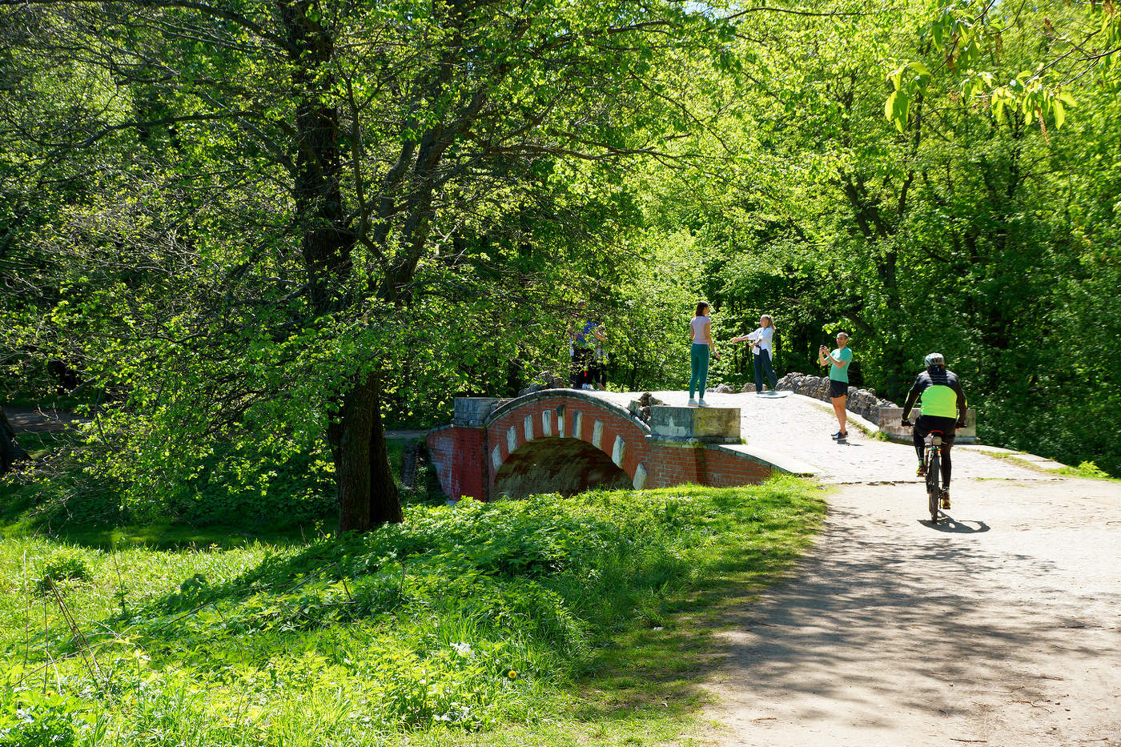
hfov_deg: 37.9
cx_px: 560
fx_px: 1634
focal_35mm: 52
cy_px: 374
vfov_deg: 25.7
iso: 100
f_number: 8
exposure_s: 1/125
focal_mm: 35
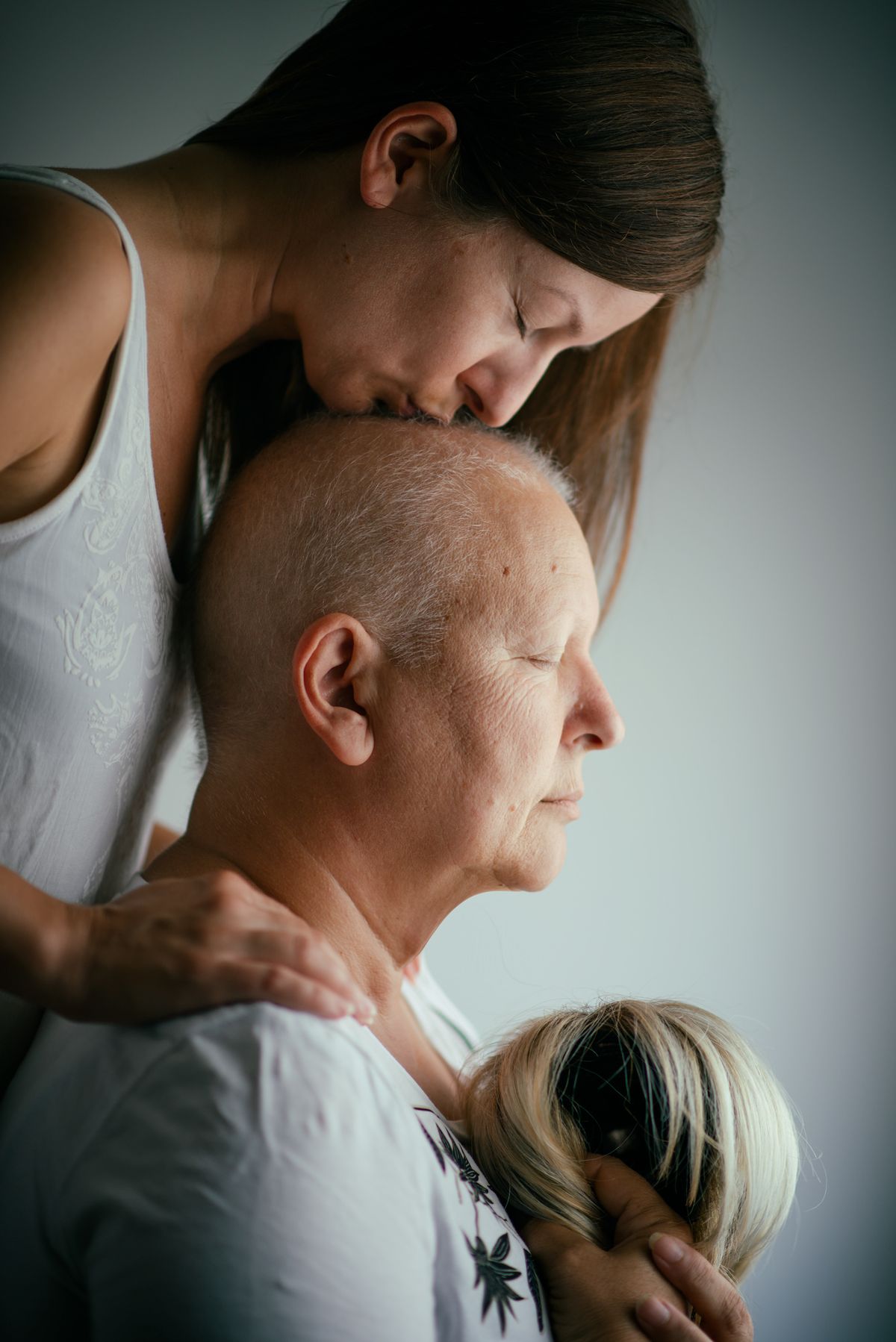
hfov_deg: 16.1
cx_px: 448
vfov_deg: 23.9
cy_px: 671
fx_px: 3171
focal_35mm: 85
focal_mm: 85
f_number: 1.8
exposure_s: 1/160
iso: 100
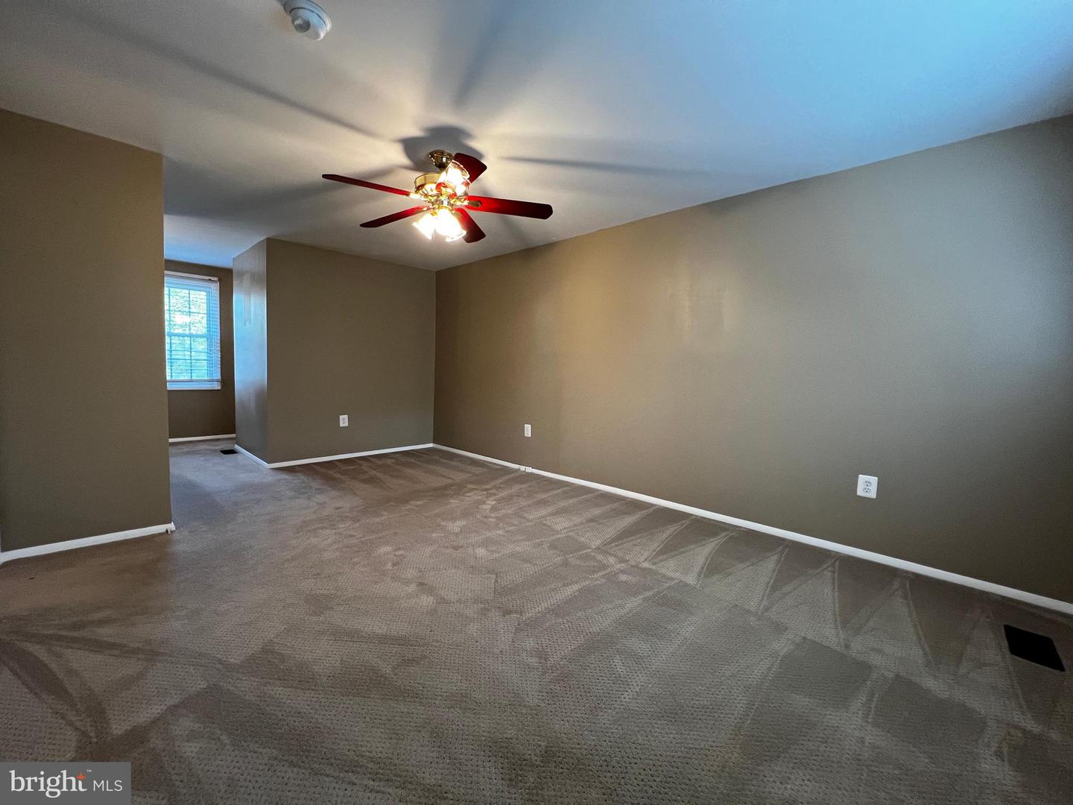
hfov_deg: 106.2
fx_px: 403
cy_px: 402
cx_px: 536
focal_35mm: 13
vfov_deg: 89.9
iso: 320
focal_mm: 1.57
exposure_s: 1/60
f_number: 1.8
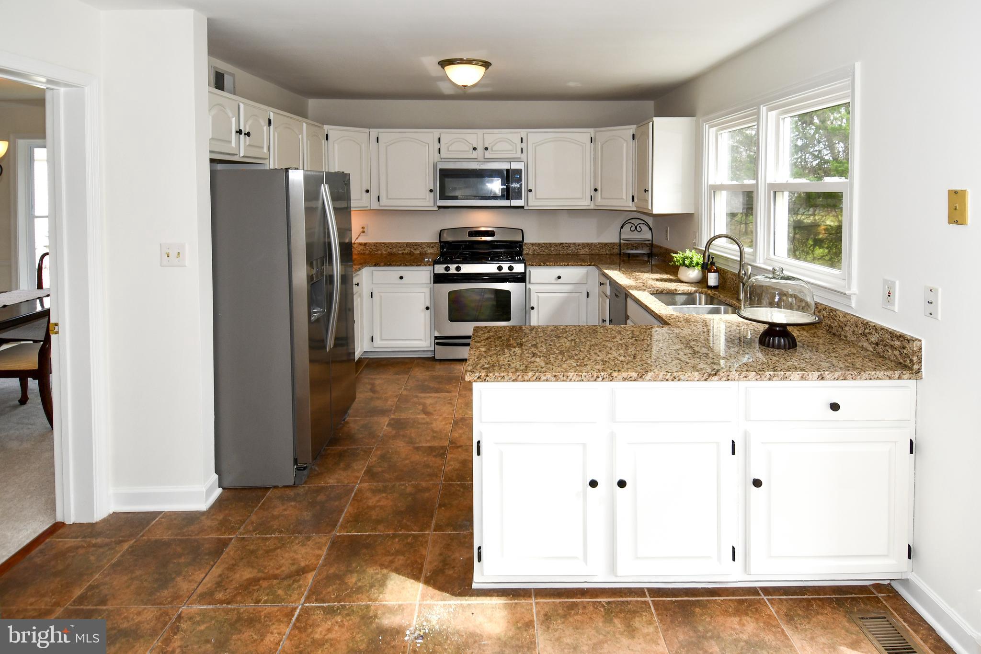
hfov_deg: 90.0
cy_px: 327
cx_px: 490
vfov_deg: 67.4
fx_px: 490
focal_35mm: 18
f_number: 5.6
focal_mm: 12
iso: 200
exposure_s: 1/125
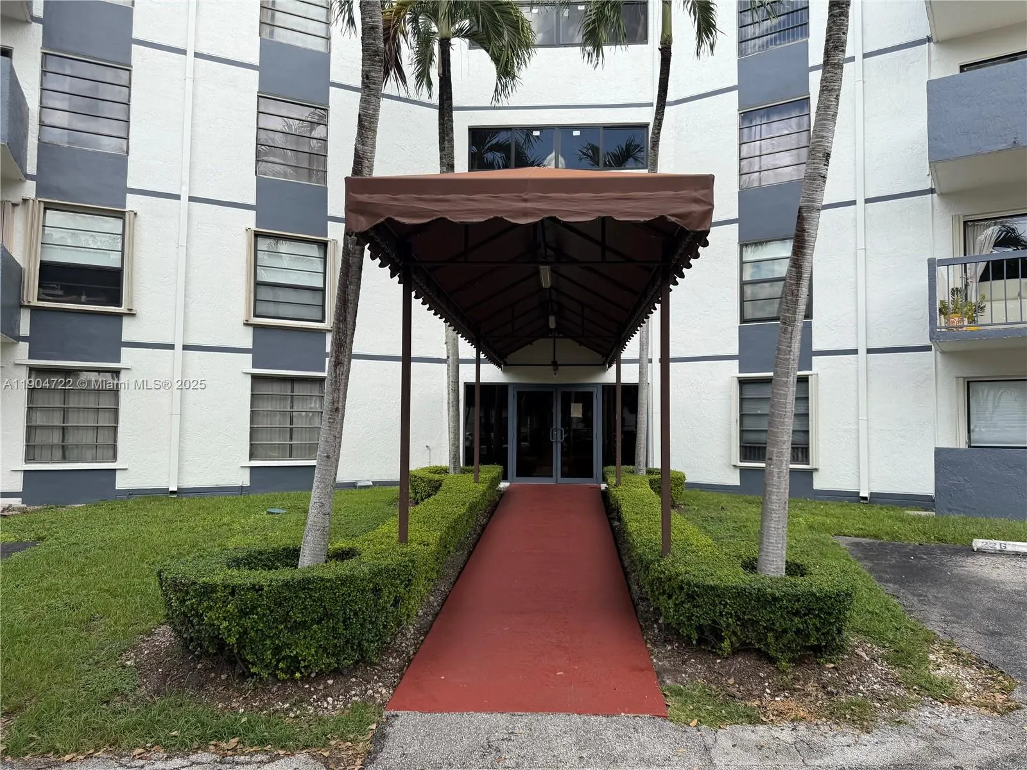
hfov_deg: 71.6
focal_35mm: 24
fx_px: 712
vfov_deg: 56.8
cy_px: 385
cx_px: 514
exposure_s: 1/2525
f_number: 1.78
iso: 80
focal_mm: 6.76
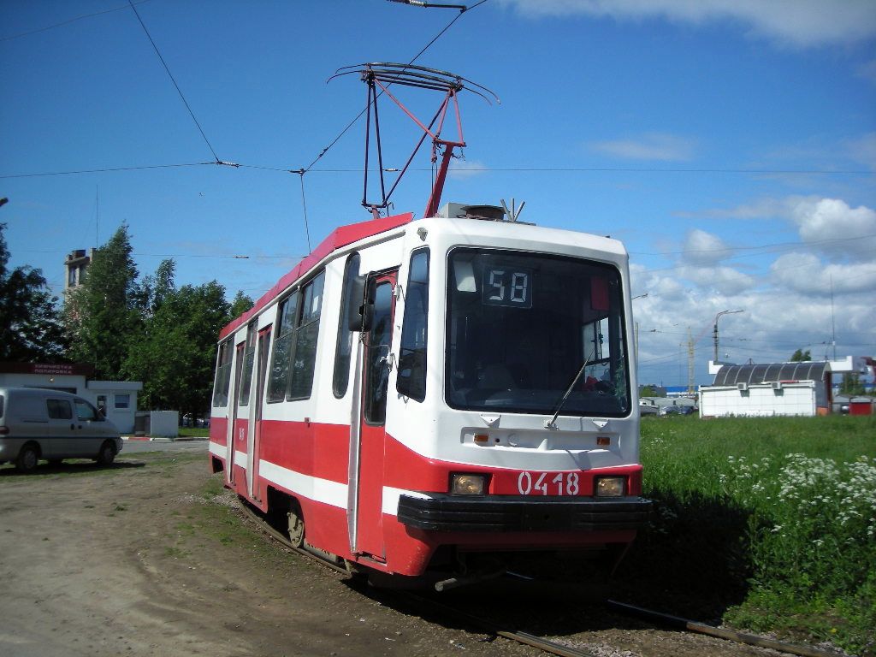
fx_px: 886
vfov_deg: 40.7
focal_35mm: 35
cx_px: 438
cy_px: 328
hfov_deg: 52.6
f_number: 5.7
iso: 50
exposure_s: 1/349
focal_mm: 5.7
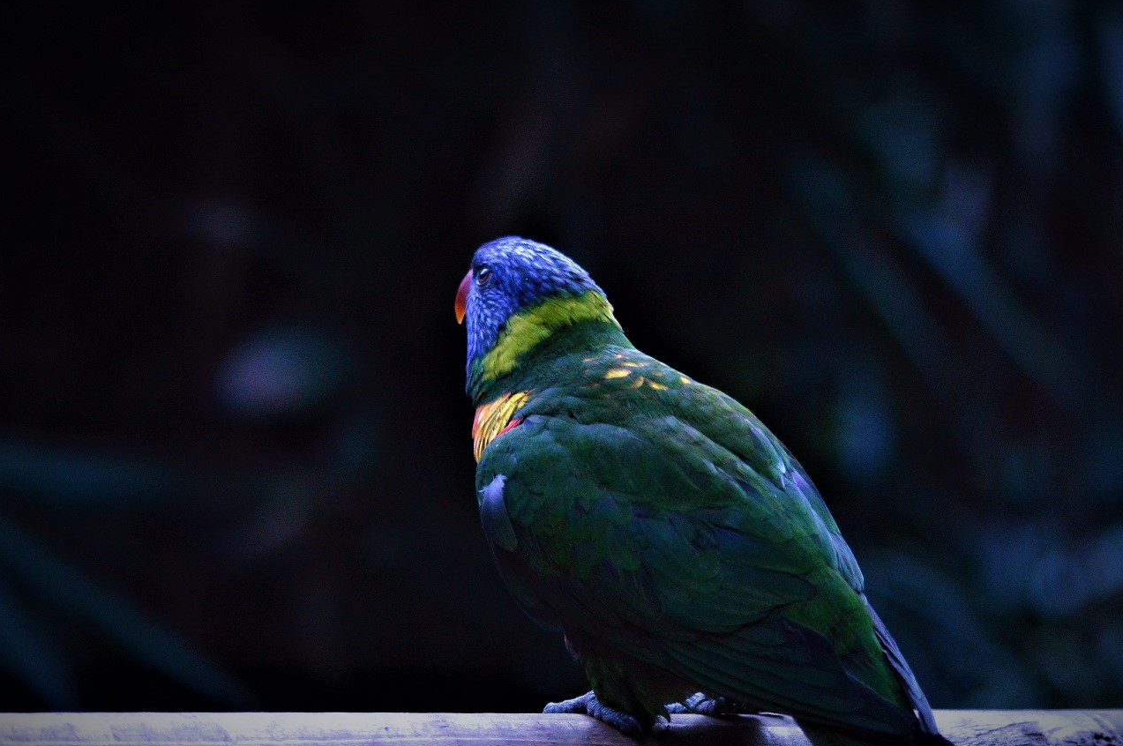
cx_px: 562
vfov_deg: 10.2
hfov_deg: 15.3
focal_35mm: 134
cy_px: 422
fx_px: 4176
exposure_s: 1/1600
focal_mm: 70
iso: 3200
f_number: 4
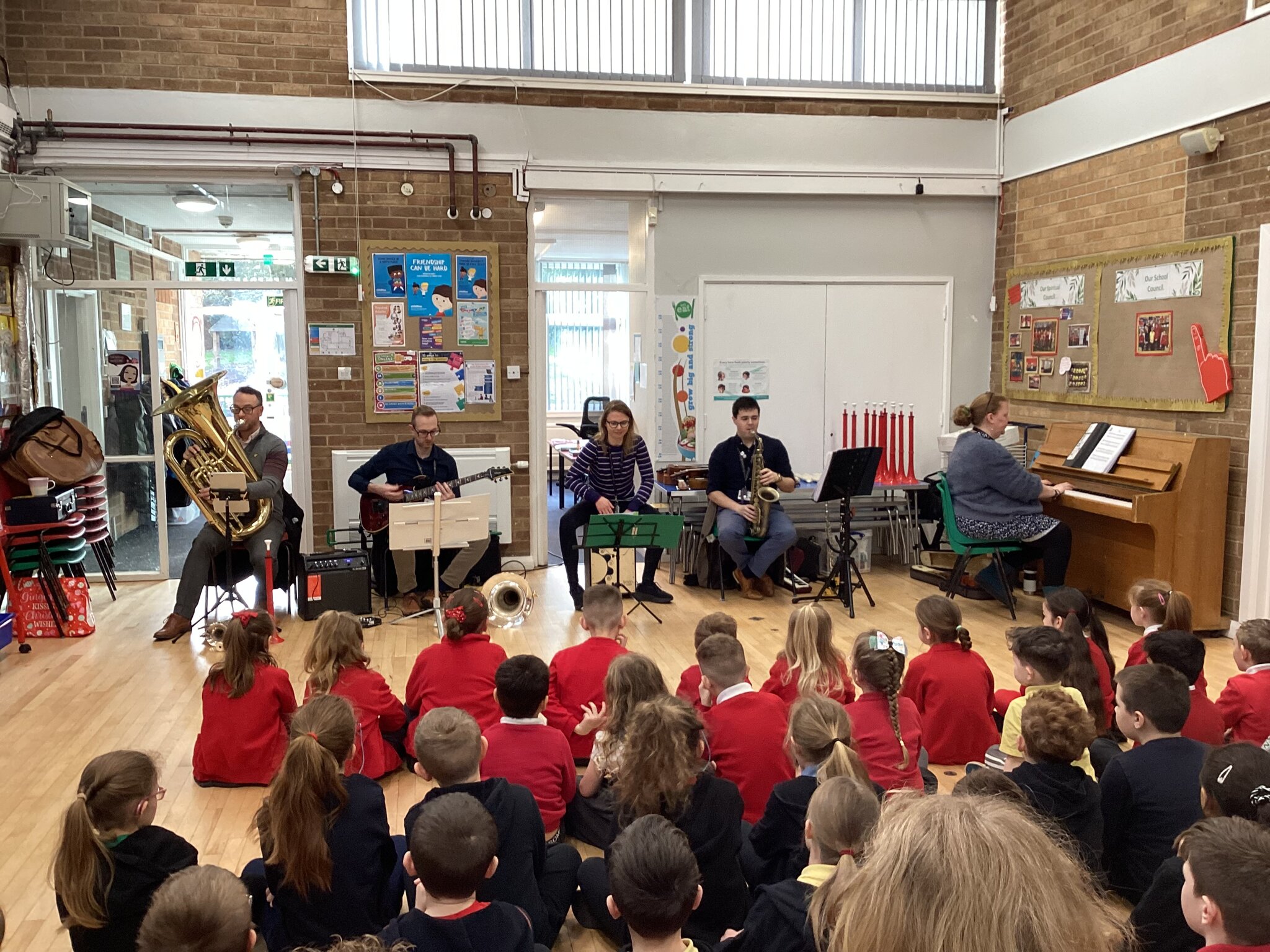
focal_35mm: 31
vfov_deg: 45.4
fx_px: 1137
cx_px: 635
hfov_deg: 58.4
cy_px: 476
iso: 80
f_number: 2.4
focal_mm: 3.3
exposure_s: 1/50
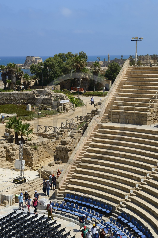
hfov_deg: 19.4
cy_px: 119
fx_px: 462
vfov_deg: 28.9
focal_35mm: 70
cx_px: 79
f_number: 11
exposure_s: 1/250
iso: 100
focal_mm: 70
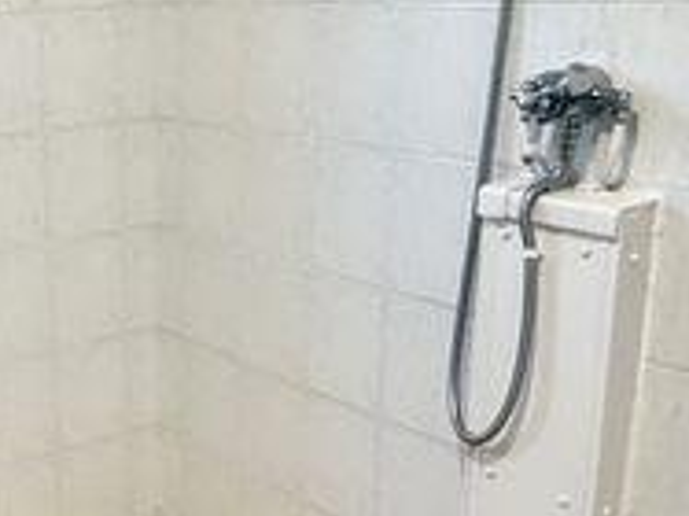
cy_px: 328
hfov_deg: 29.8
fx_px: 1193
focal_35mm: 60
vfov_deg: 24.3
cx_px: -15
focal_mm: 2.22
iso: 320
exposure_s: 1/63
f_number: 2.2
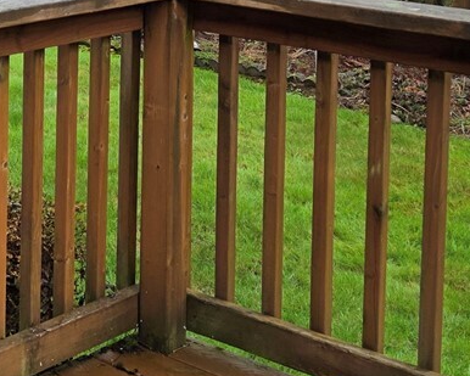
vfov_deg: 15.8
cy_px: -90
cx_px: -125
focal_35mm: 93
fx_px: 1294
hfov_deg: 19.2
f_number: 1.7
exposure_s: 1/359
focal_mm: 6.3
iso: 25
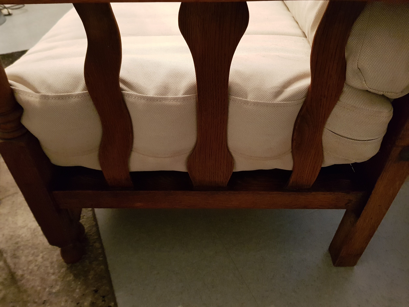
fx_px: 307
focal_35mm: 26
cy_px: 154
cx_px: 204
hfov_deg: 67.3
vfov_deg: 53.1
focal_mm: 4.2
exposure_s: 1/33
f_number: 1.7
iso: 640
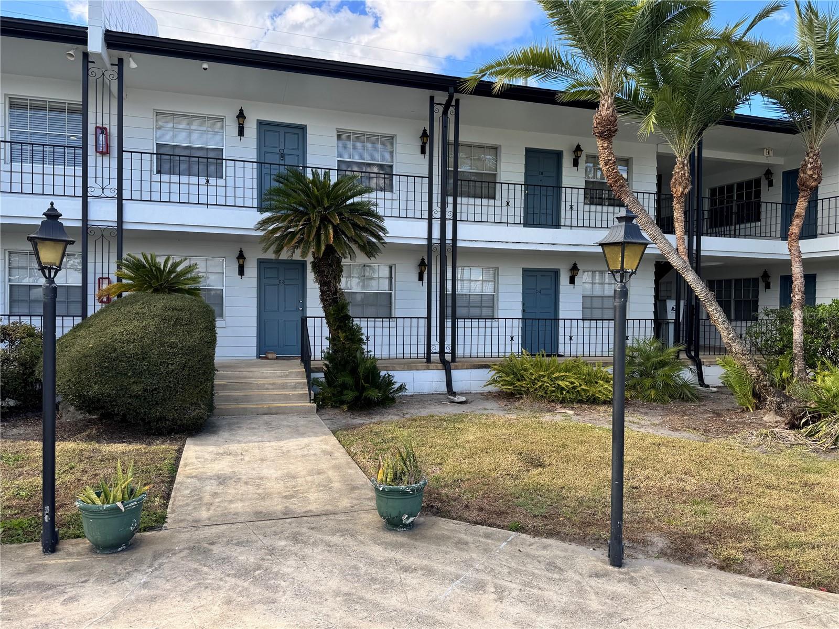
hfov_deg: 71.6
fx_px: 582
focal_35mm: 24
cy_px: 314
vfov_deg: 56.8
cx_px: 420
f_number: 1.78
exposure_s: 1/1131
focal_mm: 6.76
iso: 80
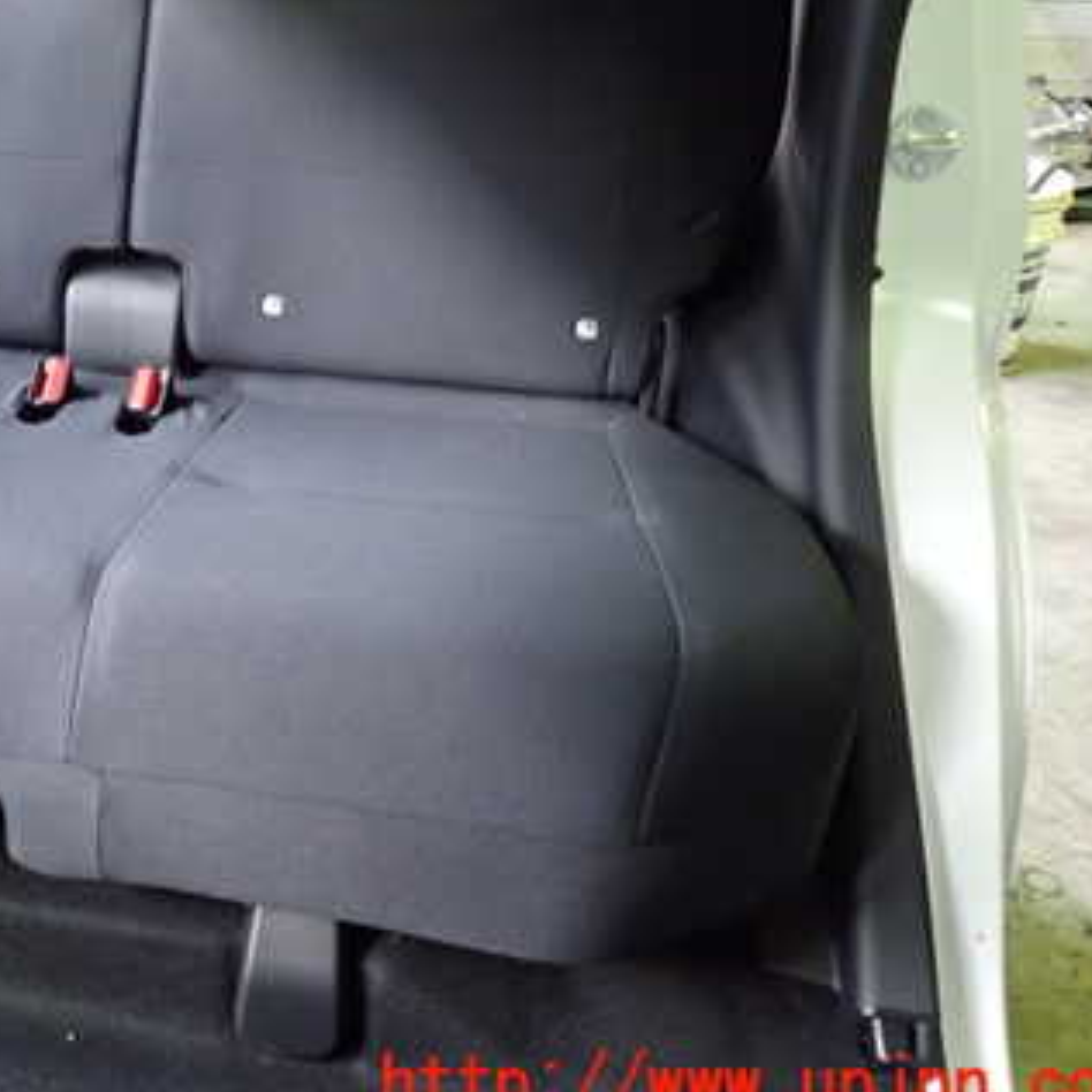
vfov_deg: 39.5
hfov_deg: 37.6
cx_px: 124
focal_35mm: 42
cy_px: 352
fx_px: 1499
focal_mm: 4.5
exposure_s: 1/30
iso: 500
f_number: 2
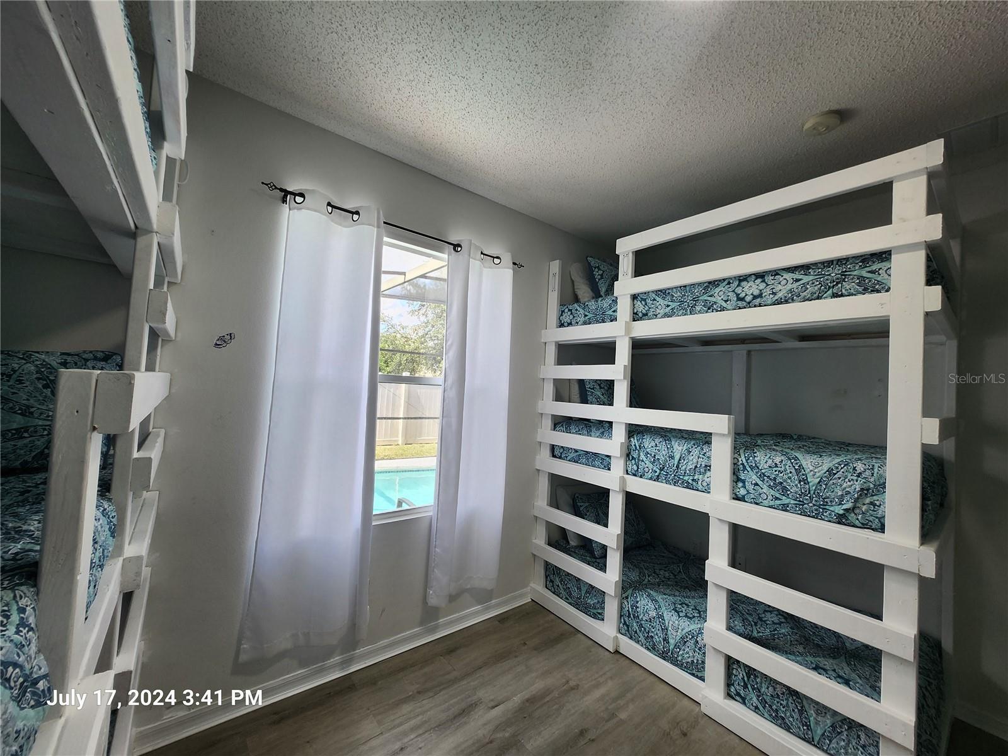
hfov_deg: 106.2
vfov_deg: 89.9
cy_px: 378
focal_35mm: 13
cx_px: 504
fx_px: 379
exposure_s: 1/60
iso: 32
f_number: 2.2
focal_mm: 1.74
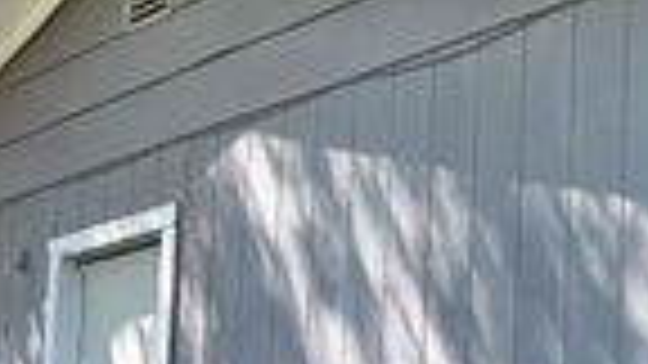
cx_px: 711
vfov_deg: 18.3
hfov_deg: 30.0
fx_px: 1082
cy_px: 422
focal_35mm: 63
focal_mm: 2.2
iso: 40
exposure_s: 1/666
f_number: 1.9
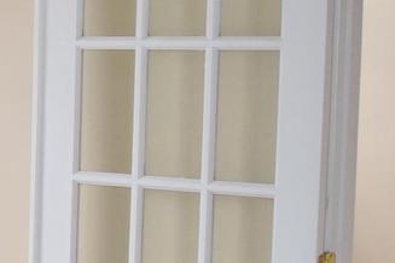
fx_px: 1448
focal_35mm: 132
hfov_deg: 13.8
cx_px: -319
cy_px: 210
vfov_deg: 10.4
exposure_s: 1/200
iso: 1600
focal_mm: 20
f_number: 4
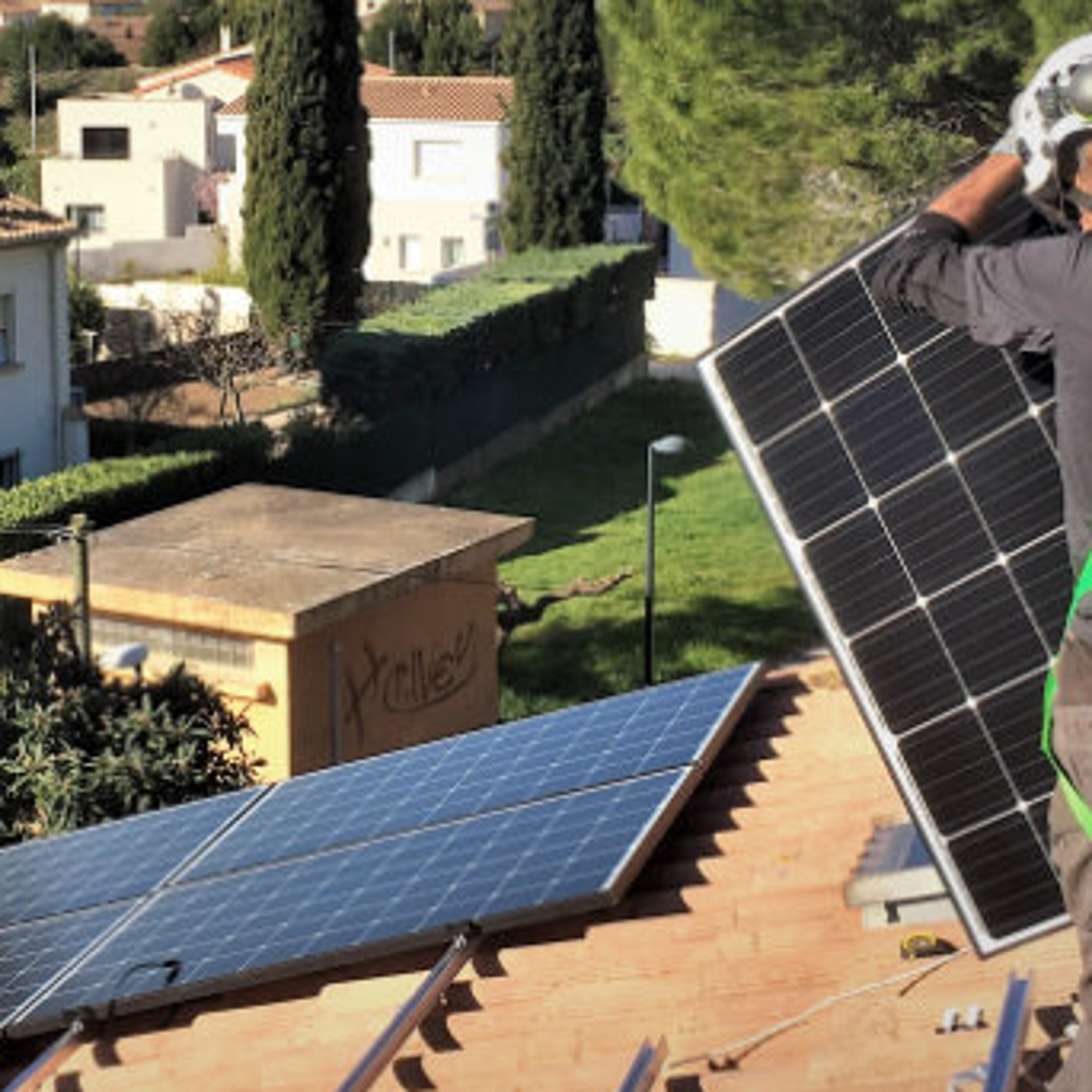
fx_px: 2141
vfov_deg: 28.5
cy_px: 409
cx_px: 287
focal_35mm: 60
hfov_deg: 28.2
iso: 25
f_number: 2.2
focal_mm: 4.2
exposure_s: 1/1221
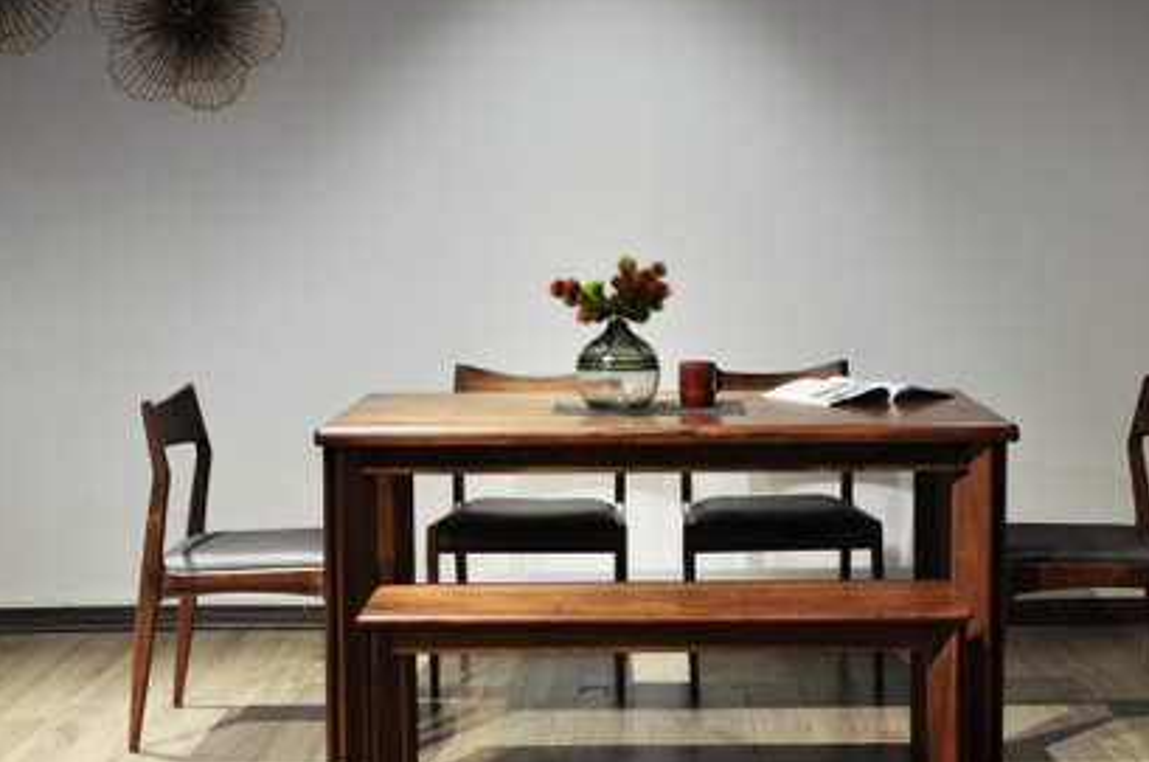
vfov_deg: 22.0
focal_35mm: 62
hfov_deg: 32.6
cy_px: 413
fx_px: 1962
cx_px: 663
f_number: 4.5
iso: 640
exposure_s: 1/60
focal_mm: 35
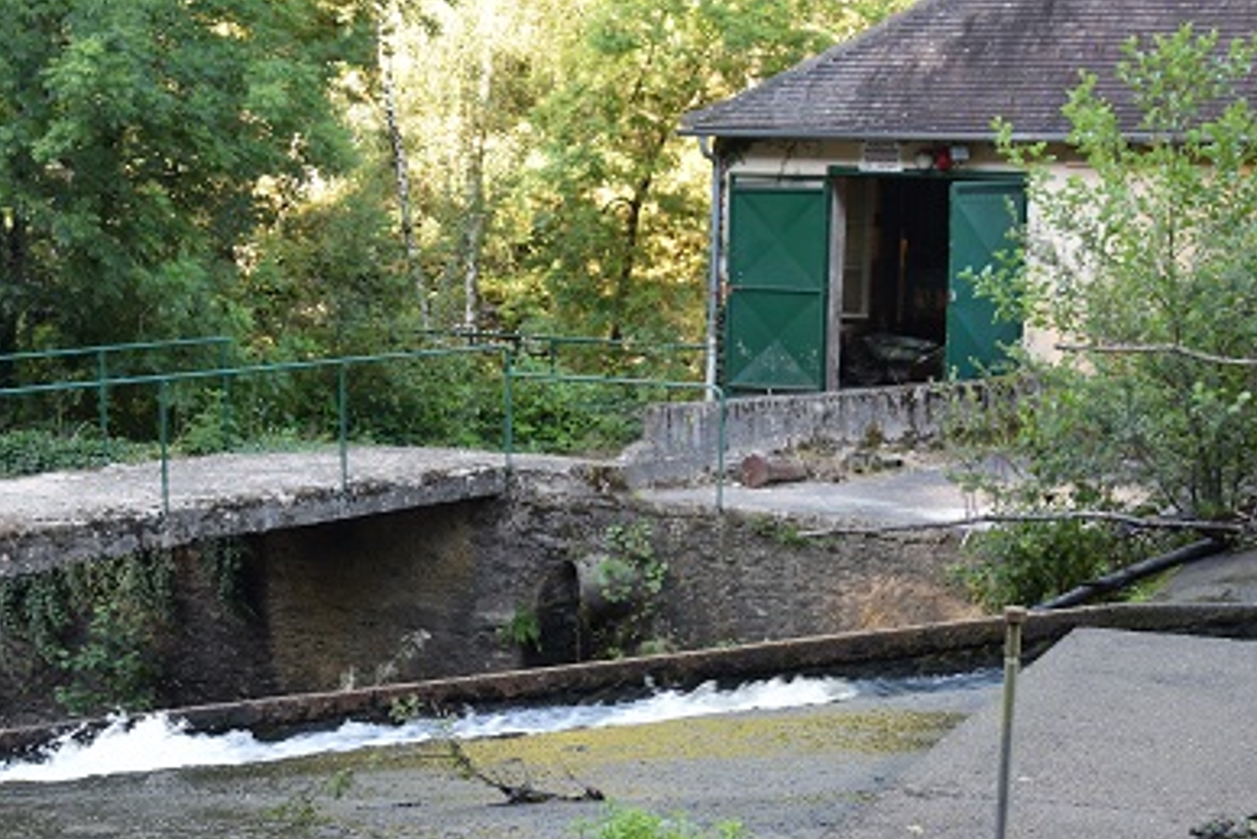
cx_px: 382
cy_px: 585
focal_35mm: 68
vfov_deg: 19.9
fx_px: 2375
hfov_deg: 29.4
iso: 400
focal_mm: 22
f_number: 5
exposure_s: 1/100
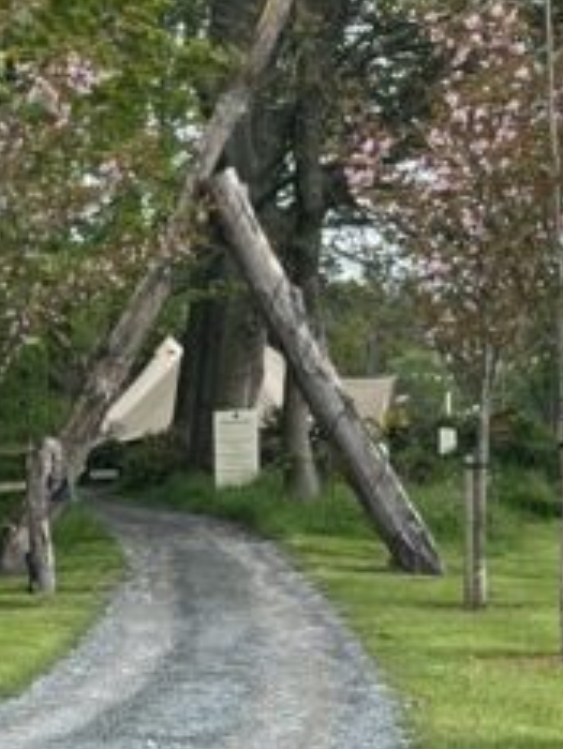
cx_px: 129
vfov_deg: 14.6
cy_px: 579
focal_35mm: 134
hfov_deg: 11.0
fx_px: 2903
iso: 50
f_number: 1.5
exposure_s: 1/957
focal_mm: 5.7
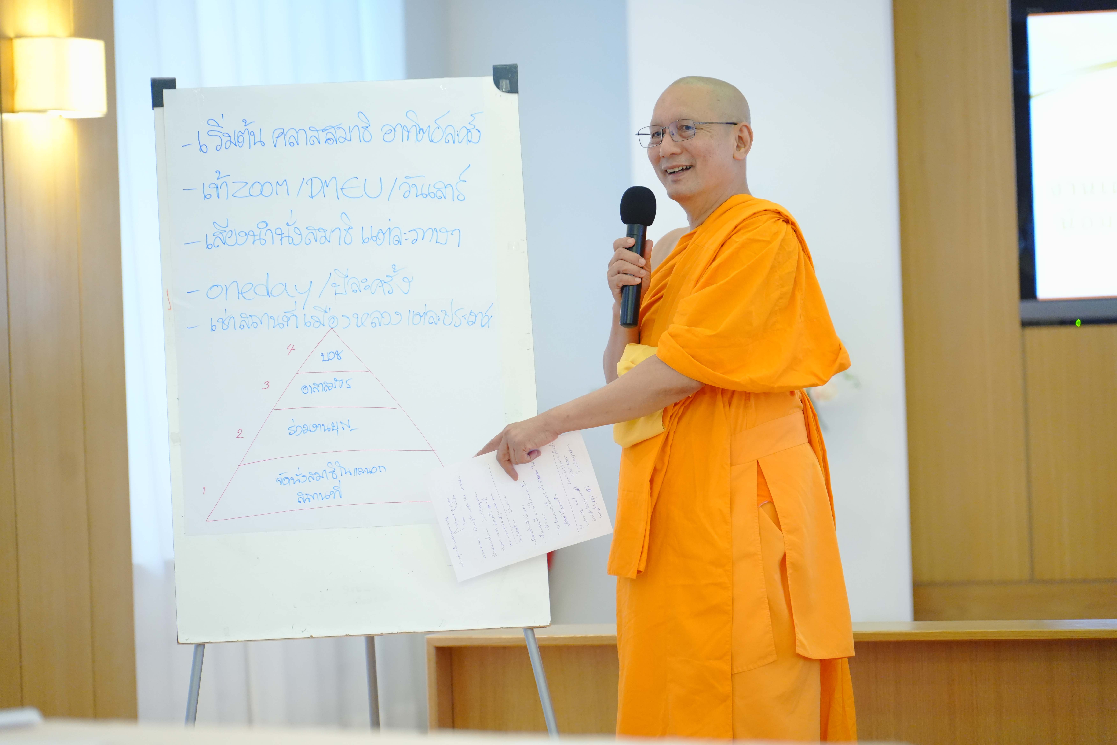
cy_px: 372
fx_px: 4654
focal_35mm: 150
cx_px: 558
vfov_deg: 9.1
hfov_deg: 13.7
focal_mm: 150
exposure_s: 1/160
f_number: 2.8
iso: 5000
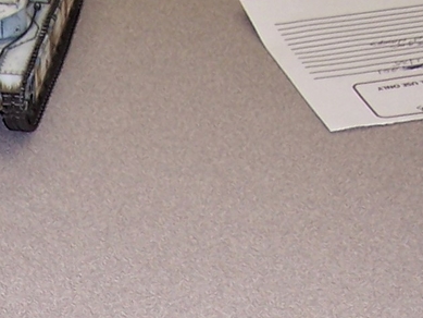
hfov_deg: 15.5
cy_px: 513
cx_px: 26
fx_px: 1528
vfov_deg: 11.3
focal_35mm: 125
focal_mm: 6.3
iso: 80
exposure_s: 1/60
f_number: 2.8
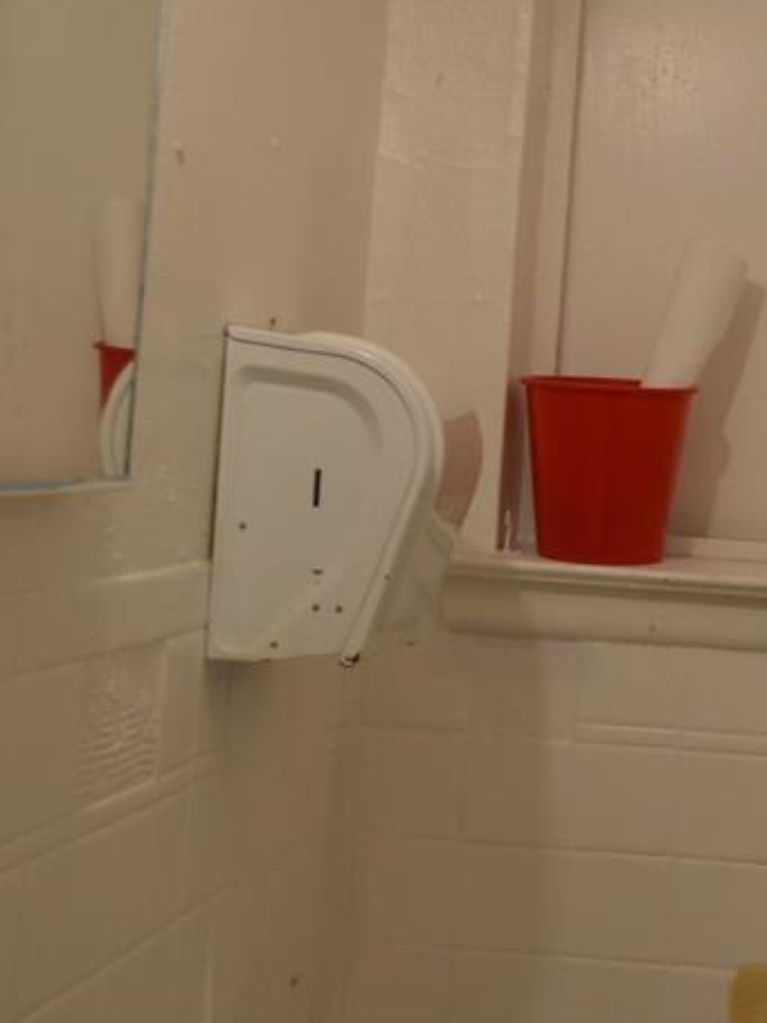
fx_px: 2781
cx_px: 828
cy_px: 411
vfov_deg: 20.8
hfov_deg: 15.3
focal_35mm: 94
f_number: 4.5
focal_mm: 29
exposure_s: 1/60
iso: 720
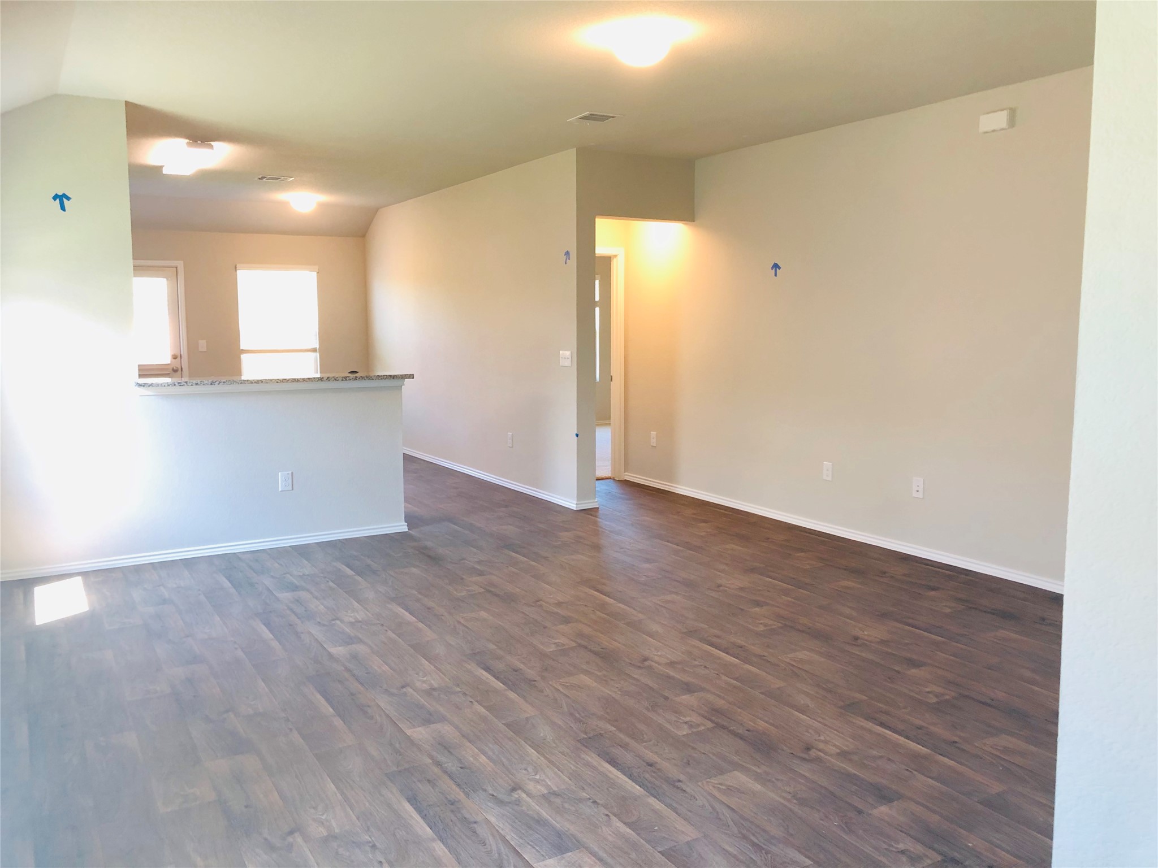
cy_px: 434
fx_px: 937
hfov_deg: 63.4
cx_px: 579
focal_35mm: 28
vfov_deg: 49.7
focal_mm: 3.99
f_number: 1.8
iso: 40
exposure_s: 1/17
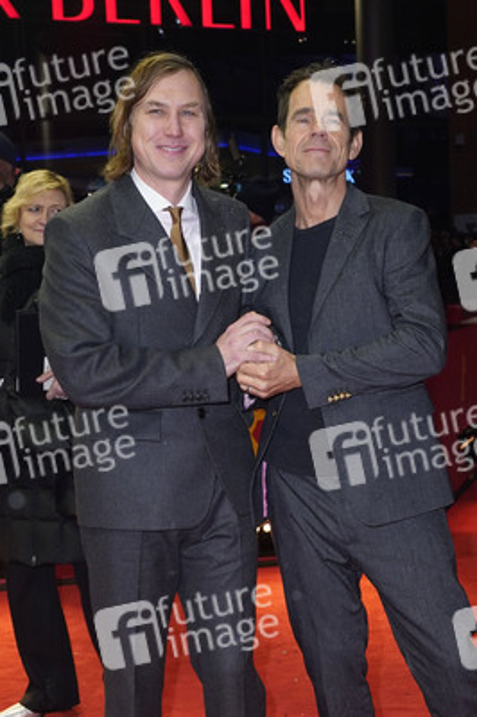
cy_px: 358
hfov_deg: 39.9
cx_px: 238
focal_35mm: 33
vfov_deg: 57.3
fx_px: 657
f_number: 5.6
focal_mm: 33
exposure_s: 1/160
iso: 640
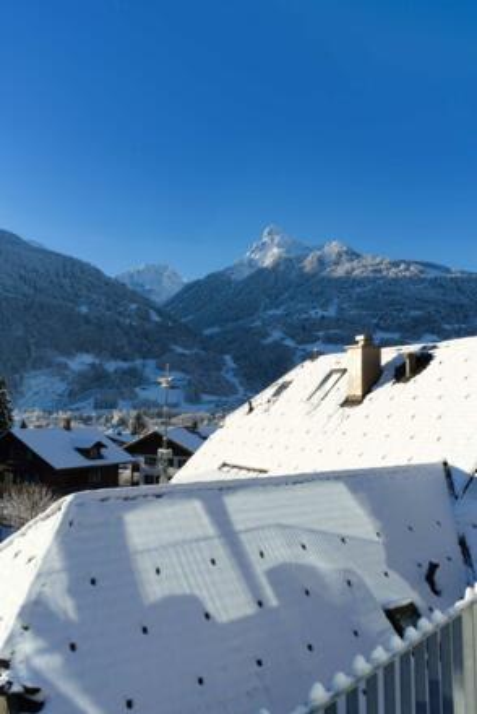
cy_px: 357
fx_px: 575
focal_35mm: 29
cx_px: 238
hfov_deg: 45.0
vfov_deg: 63.6
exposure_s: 1/125
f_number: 11
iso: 100
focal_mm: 29
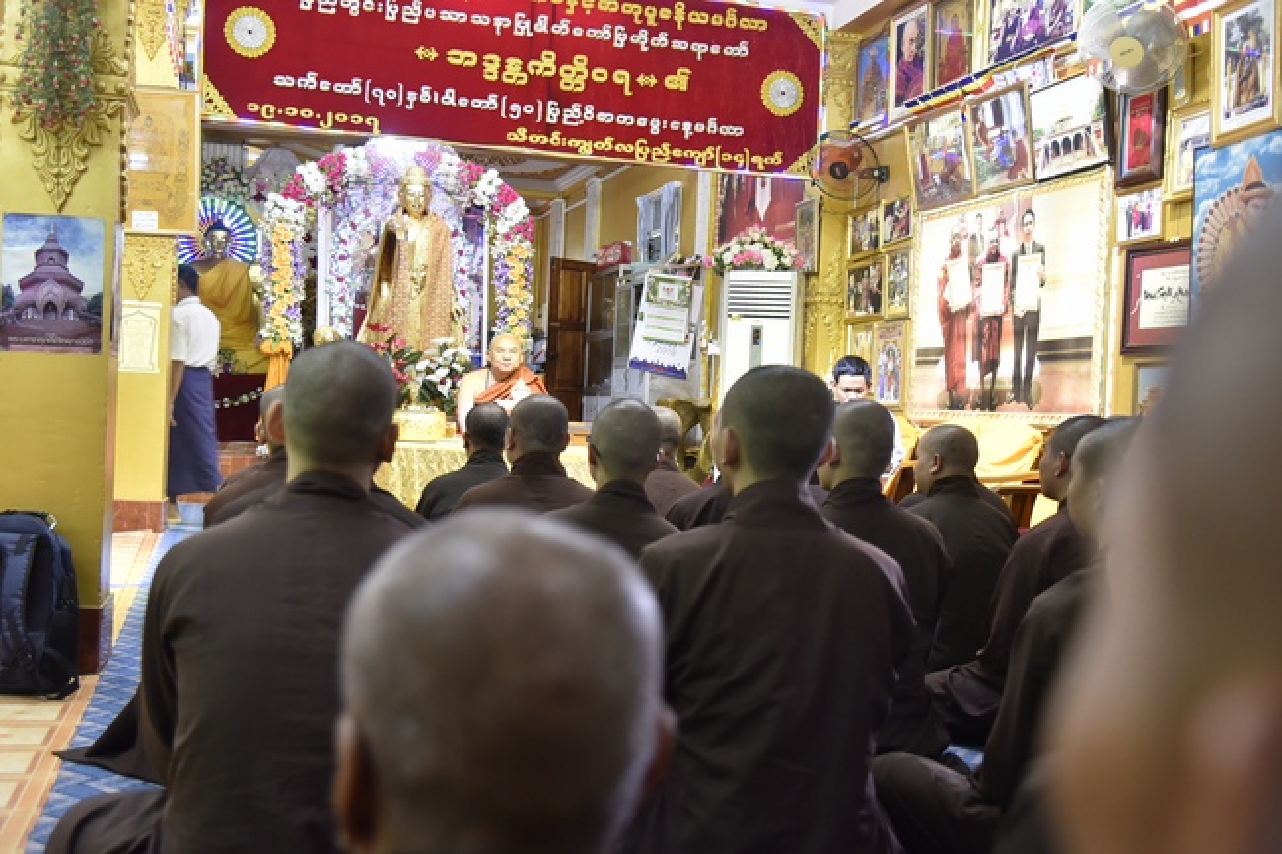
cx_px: 641
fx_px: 1353
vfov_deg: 35.0
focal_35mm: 38
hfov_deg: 50.7
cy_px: 427
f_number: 4
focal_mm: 38
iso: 1250
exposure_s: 1/30
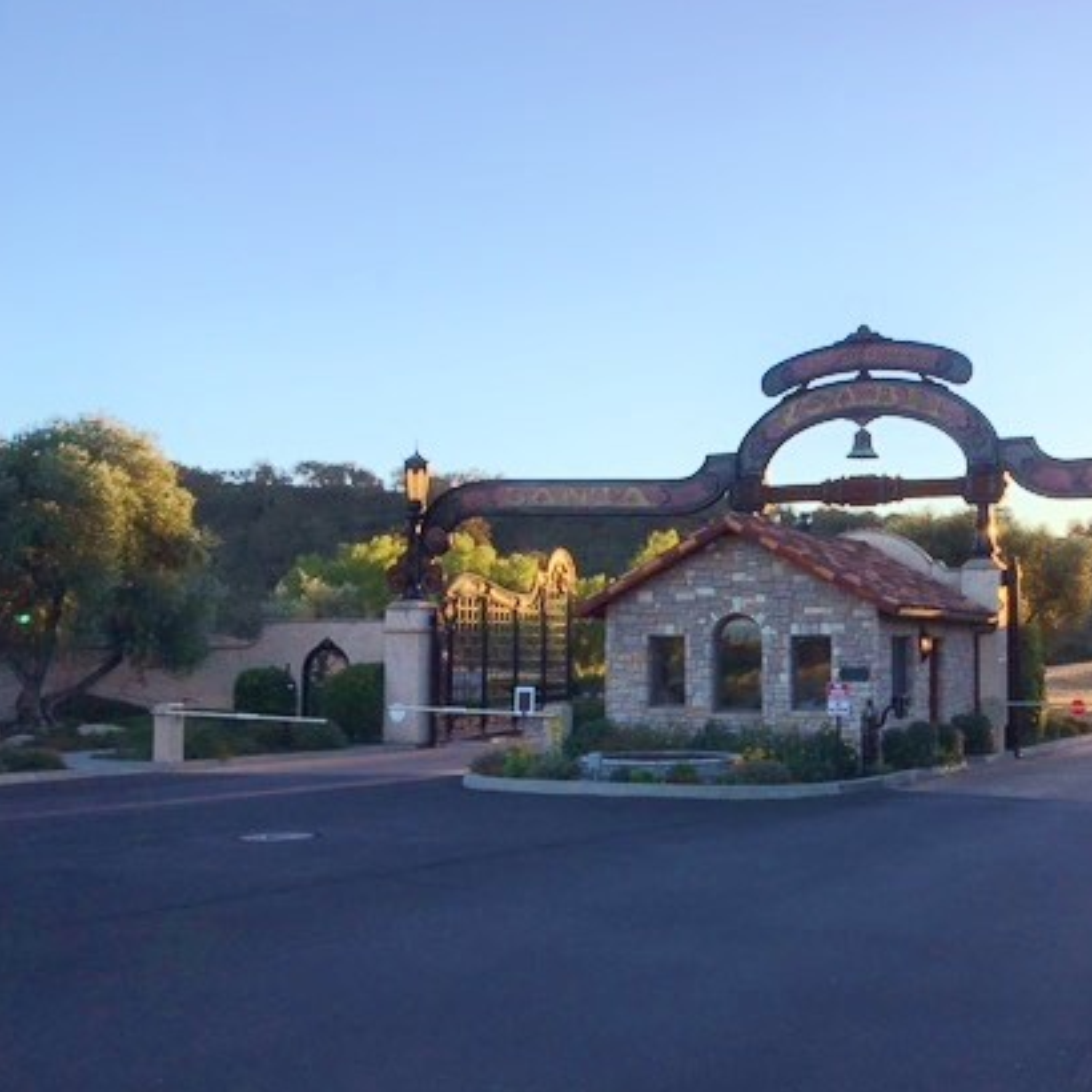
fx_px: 1428
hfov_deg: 40.8
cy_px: 589
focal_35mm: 40
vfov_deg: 41.8
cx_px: 802
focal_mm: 4.15
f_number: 2.2
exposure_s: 1/785
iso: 25
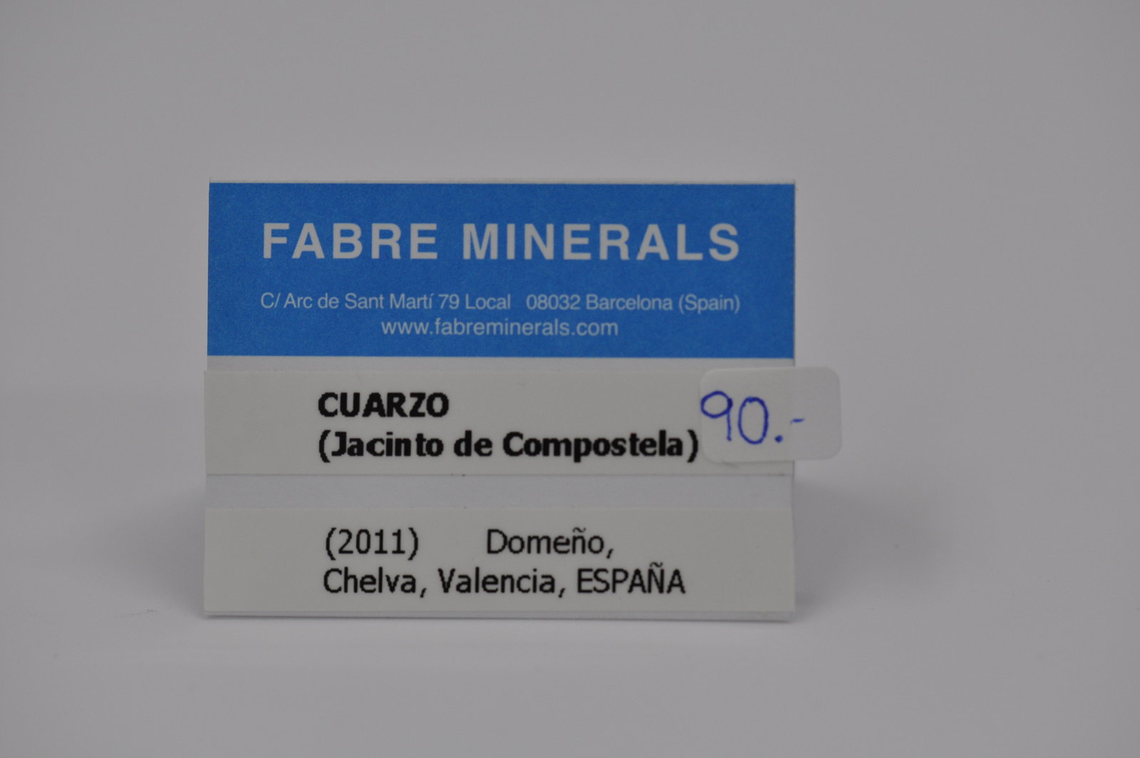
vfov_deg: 15.2
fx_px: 2847
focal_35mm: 90
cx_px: 570
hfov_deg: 22.6
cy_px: 379
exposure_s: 1/125
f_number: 5.6
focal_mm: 60
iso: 560
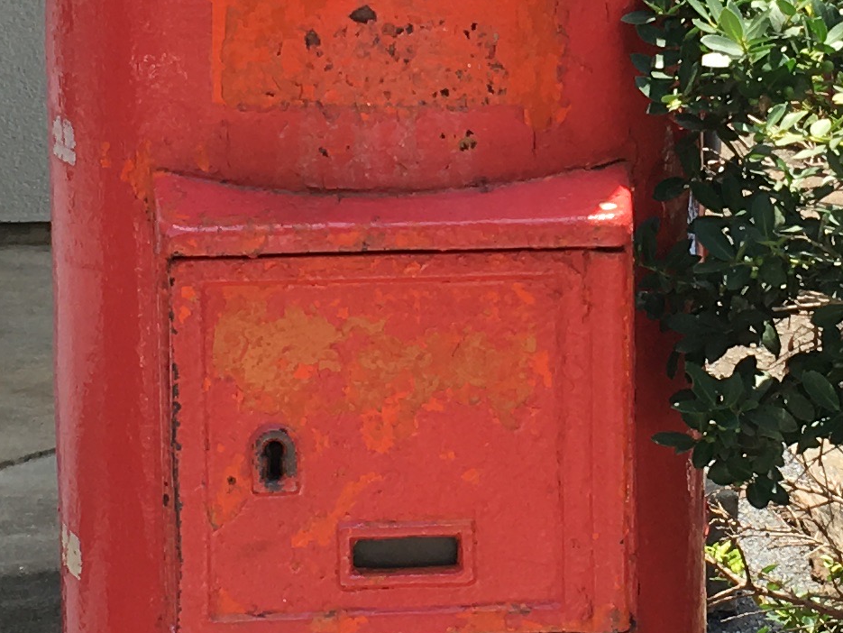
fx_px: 3045
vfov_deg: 11.8
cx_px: 644
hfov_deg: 15.7
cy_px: 162
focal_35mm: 125
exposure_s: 1/392
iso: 25
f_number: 2.2
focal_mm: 4.15
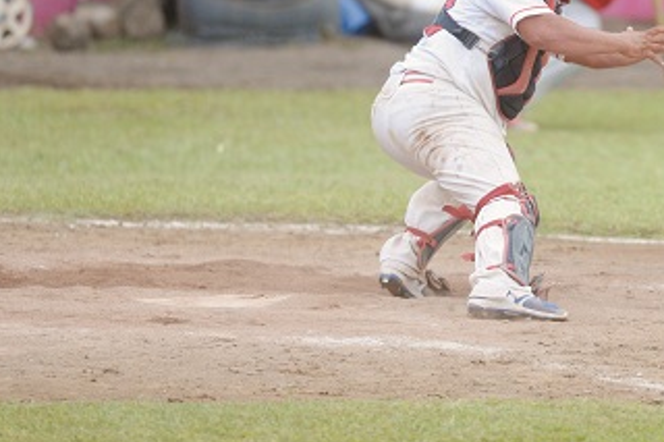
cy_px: 16
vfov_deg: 2.1
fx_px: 12111
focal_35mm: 657
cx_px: 670
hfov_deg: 3.1
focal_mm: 300
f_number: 2.8
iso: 2000
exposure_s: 1/1600
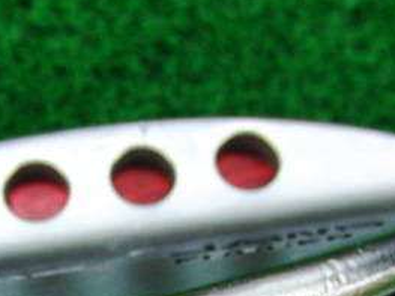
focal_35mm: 90
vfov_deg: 15.8
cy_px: 353
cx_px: 114
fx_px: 1027
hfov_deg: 21.6
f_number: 3.6
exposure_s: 1/80
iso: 400
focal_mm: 6.42
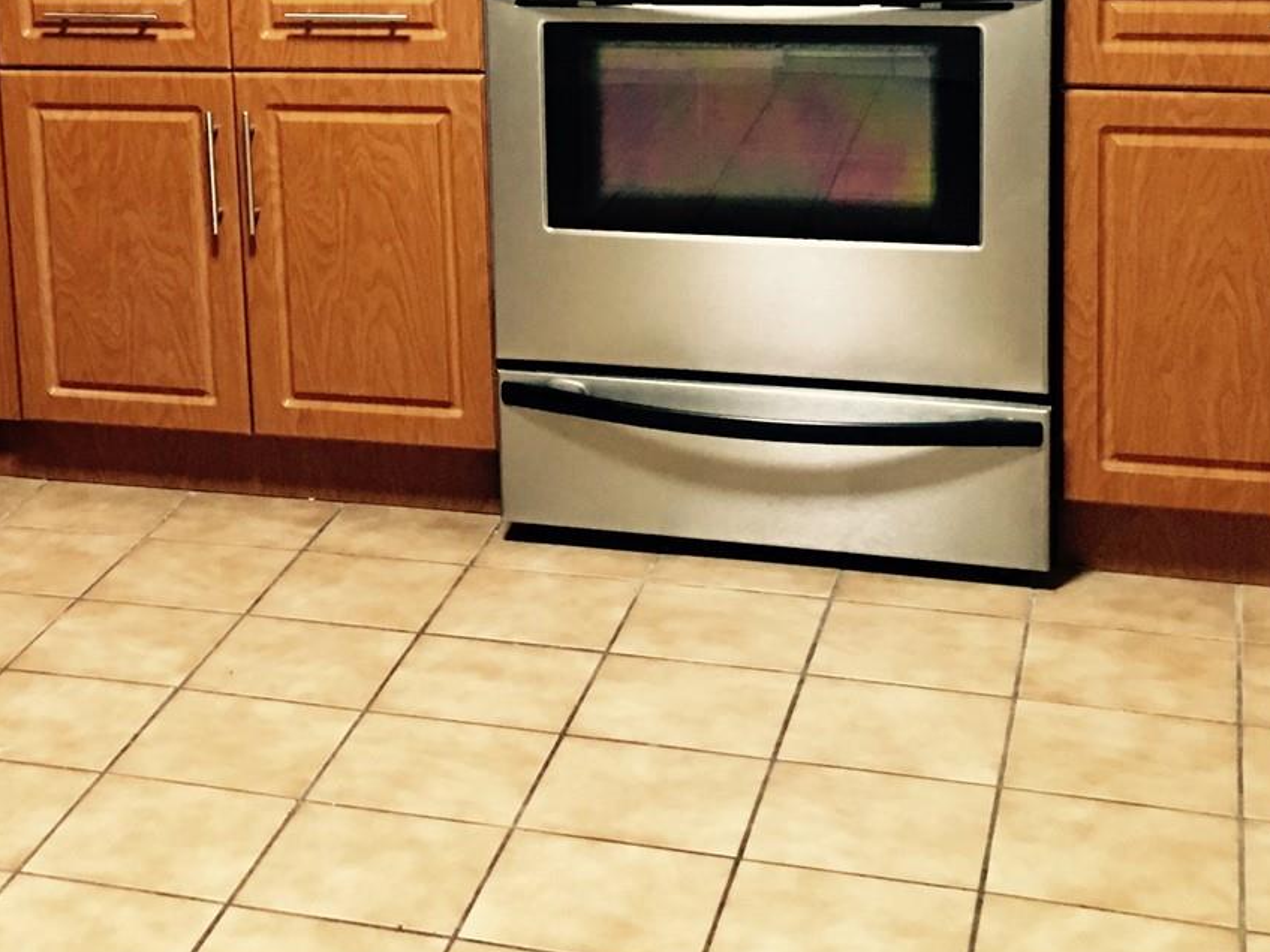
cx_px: 165
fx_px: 2568
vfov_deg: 20.6
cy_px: 81
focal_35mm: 70
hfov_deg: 27.0
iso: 64
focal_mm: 4.15
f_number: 2.2
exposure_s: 1/4
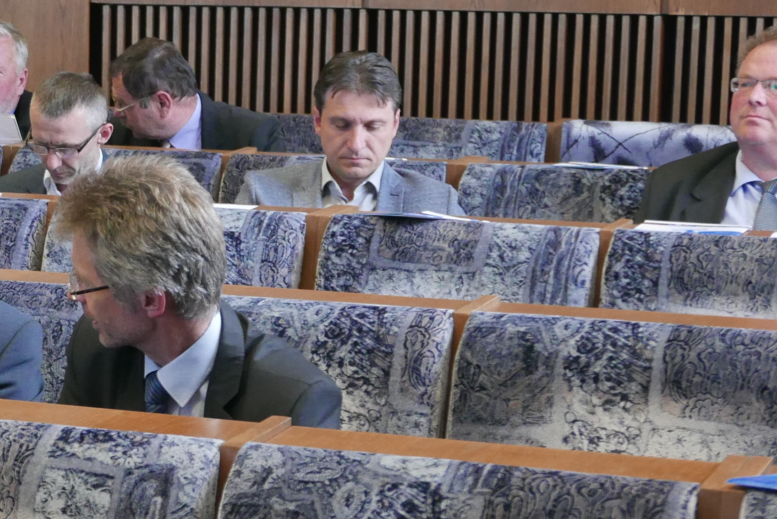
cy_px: 333
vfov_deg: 10.5
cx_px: -81
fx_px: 2830
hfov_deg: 15.2
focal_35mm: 131
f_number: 2.8
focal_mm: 23.6
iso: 1000
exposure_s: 1/100
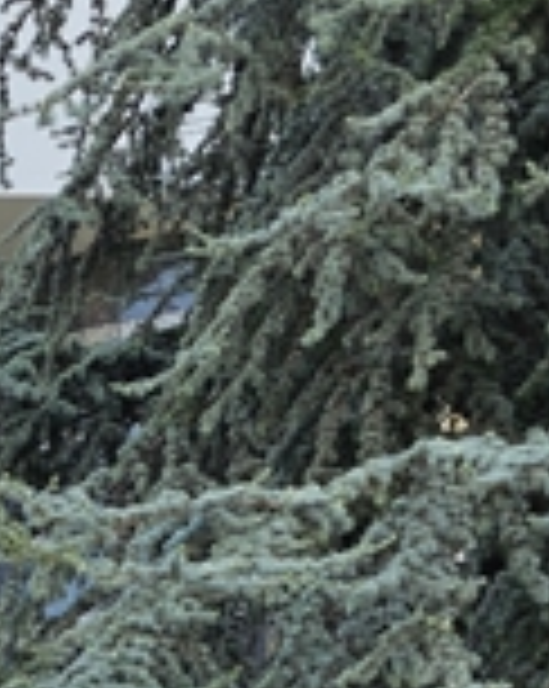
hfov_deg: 9.9
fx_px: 2686
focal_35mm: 132
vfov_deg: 13.1
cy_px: 1252
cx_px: -860
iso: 12
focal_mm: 6.3
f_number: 1.7
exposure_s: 1/100
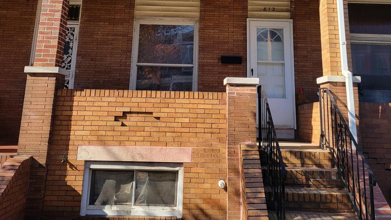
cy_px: 22
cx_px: 195
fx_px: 394
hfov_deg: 52.8
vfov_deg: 29.9
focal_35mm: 38
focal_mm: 5.4
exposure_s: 1/932
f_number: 1.8
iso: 40
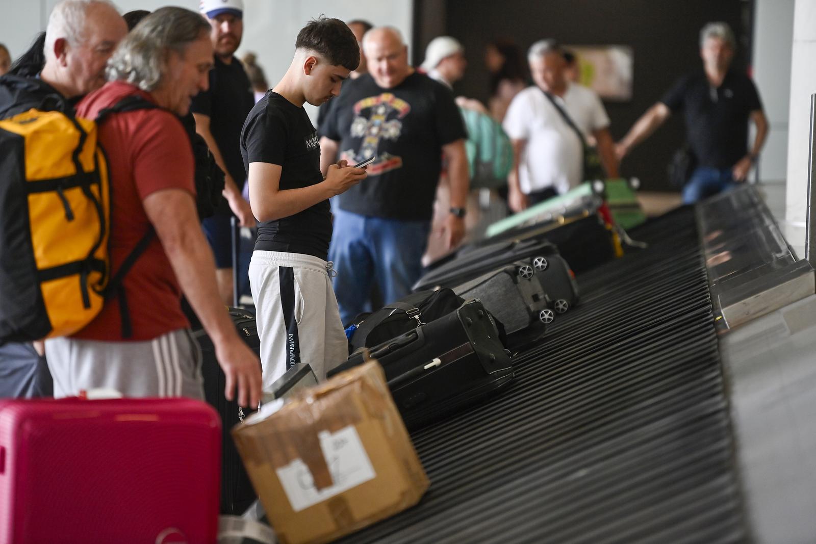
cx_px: 408
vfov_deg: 6.9
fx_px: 4533
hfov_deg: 10.3
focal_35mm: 200
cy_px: 272
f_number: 2.8
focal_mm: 200
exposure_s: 1/320
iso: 1000
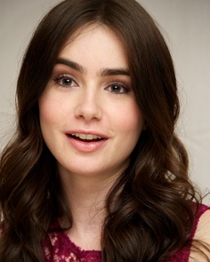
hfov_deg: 5.3
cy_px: 155
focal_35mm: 292
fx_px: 2269
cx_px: 101
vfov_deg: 6.6
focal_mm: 230
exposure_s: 1/80
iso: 400
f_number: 5.6
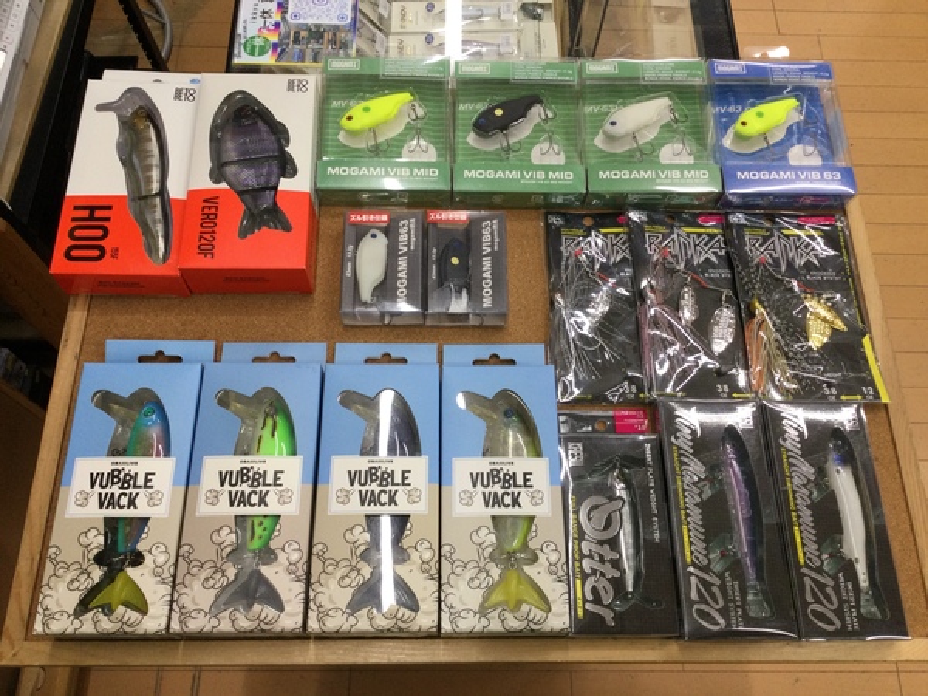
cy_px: 348
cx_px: 464
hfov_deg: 58.4
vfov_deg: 45.4
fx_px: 831
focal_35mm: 31
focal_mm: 3.3
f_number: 2.4
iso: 25
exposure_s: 1/30
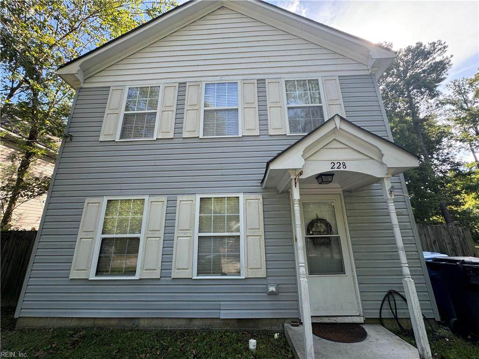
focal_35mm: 14
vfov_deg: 85.7
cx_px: 240
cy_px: 180
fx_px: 194
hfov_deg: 102.1
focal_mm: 2.22
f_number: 2.2
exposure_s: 1/230
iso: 40
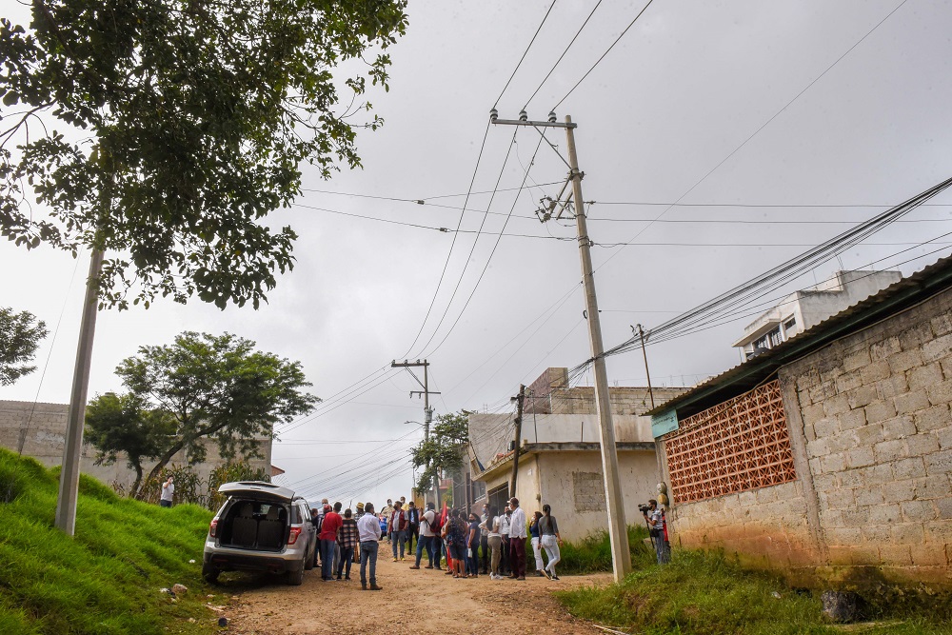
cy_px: 318
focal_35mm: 40
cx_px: 476
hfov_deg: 48.5
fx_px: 1058
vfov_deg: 33.4
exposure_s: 1/100
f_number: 22
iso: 1600
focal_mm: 40
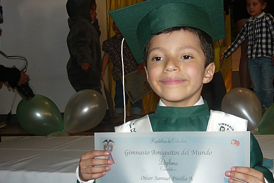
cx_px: 155
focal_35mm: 44
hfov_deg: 44.4
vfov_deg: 30.2
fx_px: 335
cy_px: 127
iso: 100
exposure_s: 1/30
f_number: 2.8
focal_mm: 5.5
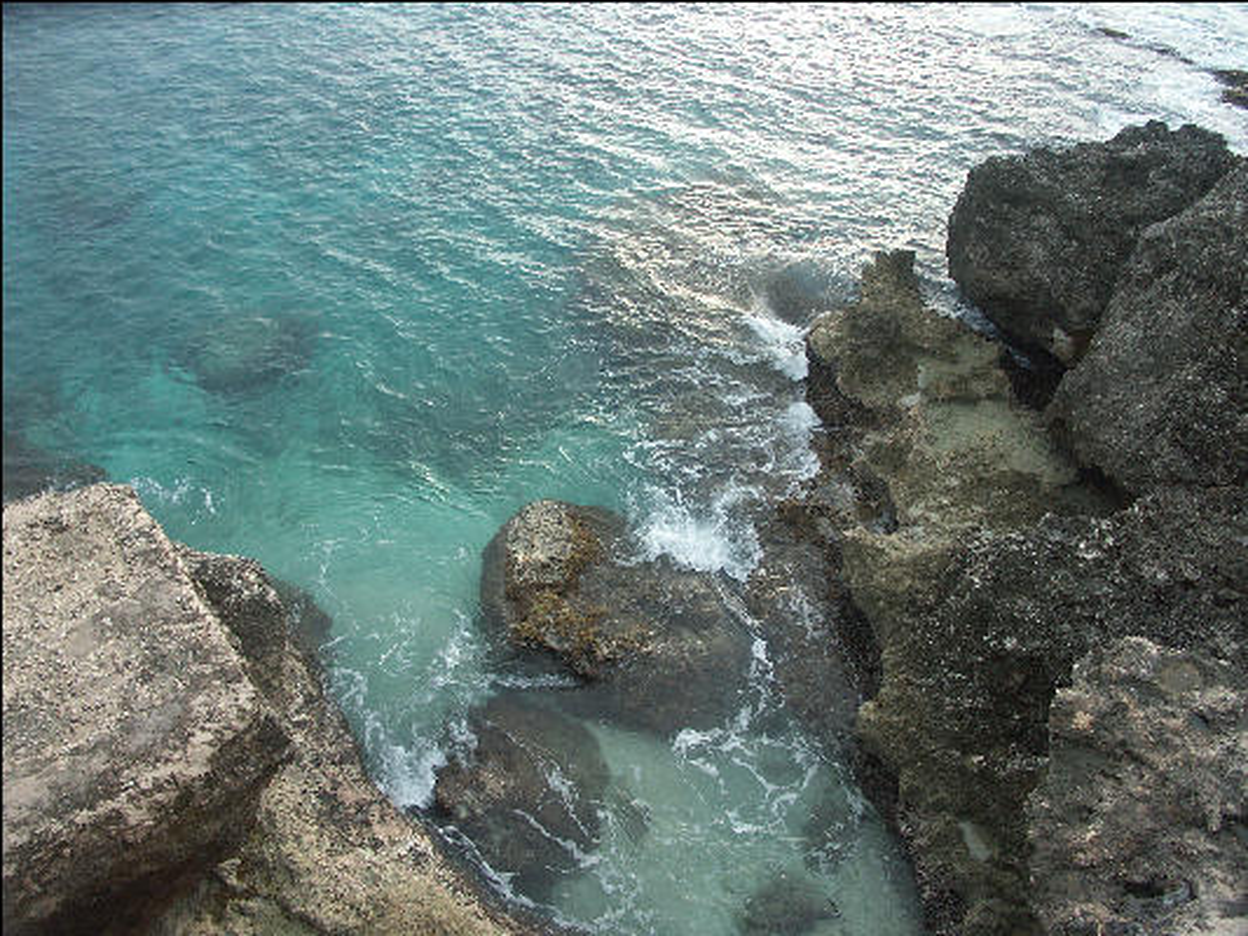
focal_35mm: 28
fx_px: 1010
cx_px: 624
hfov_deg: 63.4
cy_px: 468
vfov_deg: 49.8
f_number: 2.8
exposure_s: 1/60
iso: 100
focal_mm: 7.21
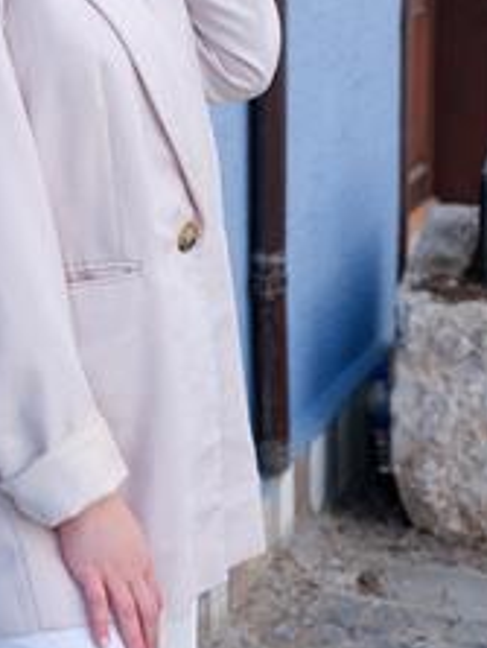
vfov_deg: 14.8
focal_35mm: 132
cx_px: 38
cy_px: 144
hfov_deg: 11.2
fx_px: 2471
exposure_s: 1/250
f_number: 5.6
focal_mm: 70
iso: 320
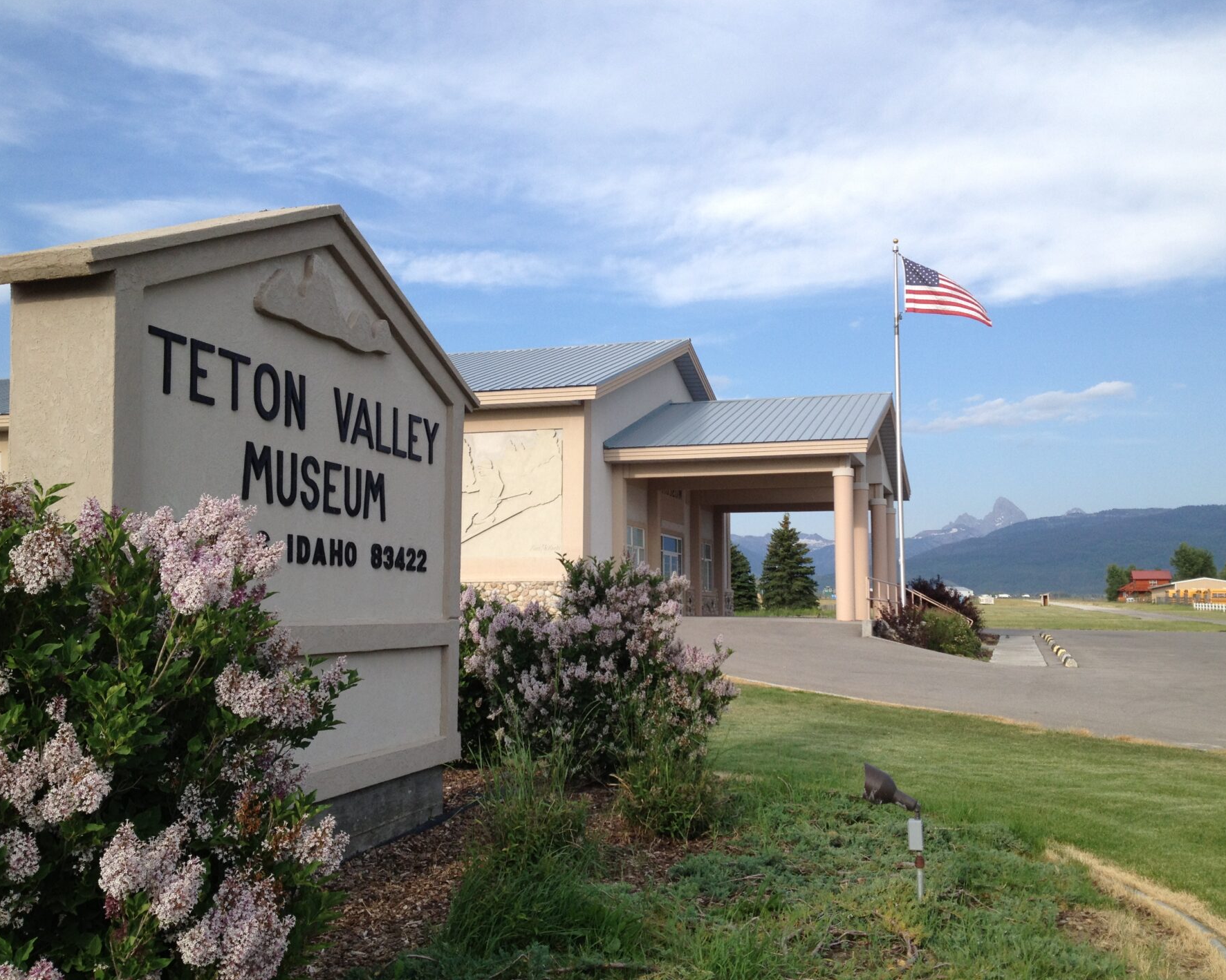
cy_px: 494
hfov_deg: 49.1
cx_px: 627
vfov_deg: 40.1
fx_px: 1342
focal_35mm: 37
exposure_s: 1/849
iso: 50
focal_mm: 4.28
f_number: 2.4
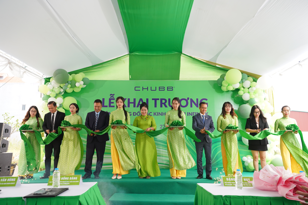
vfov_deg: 46.4
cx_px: 154
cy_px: 102
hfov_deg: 65.5
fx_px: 240
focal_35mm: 28
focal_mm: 28
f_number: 4
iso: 800
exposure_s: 1/320
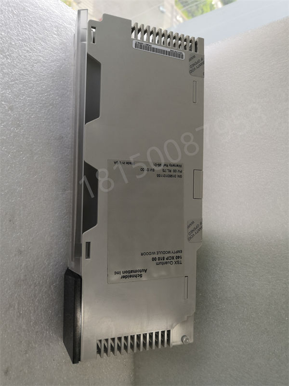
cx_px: 144
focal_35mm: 27
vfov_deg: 65.3
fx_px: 301
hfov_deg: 51.4
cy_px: 193
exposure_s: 1/100
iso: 64
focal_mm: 3.95
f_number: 1.8
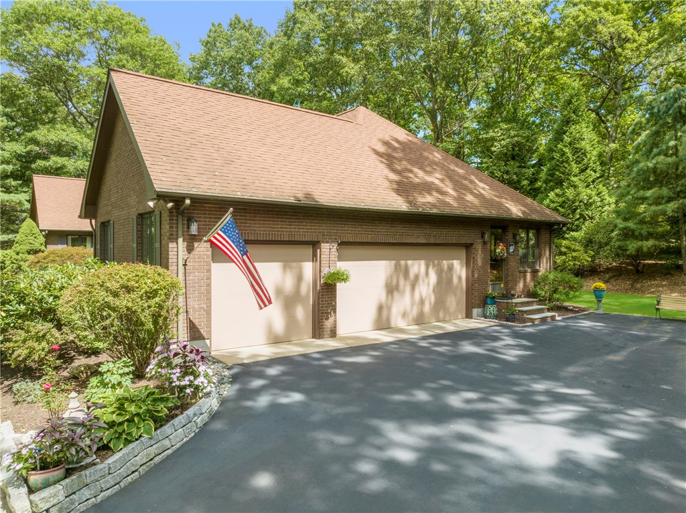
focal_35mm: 24
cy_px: 256
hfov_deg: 71.6
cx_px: 343
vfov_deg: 56.7
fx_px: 475
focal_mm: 12.29
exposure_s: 1/120
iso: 100
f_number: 5.6
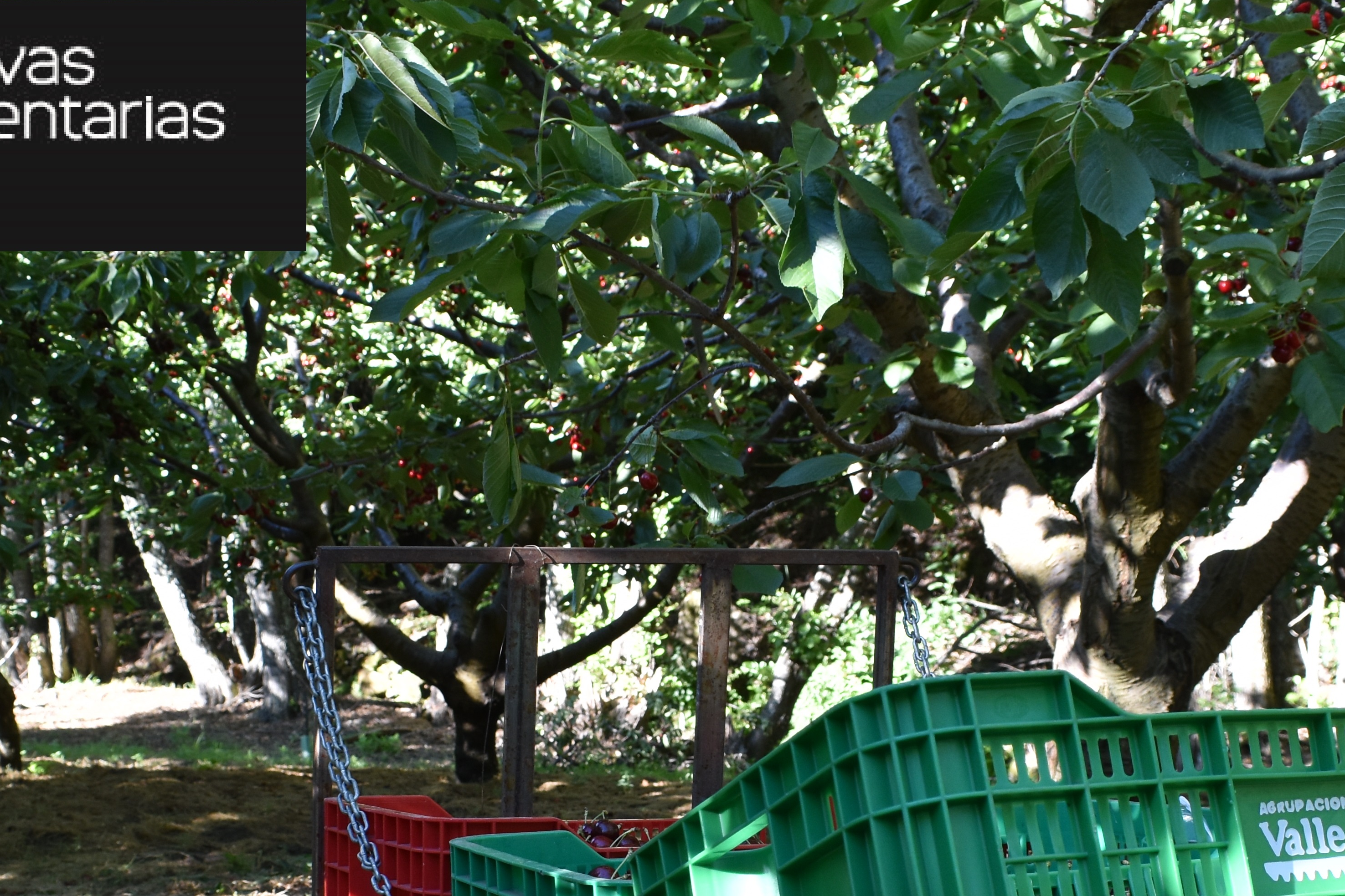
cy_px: 801
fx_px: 2279
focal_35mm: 61
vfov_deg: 21.8
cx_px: 703
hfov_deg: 32.9
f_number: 5.6
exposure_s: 1/125
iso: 400
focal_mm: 20
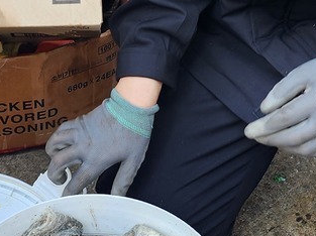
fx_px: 939
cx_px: 163
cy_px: 94
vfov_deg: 14.3
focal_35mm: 103
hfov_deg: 19.1
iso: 16
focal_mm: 6.4
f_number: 1.8
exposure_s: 1/180
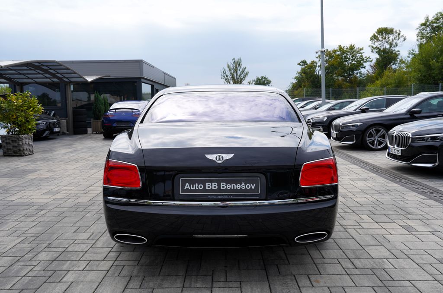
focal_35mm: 32
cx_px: 222
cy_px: 146
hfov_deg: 58.8
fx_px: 393
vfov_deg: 41.0
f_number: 8
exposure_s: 1/320
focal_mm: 32
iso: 100
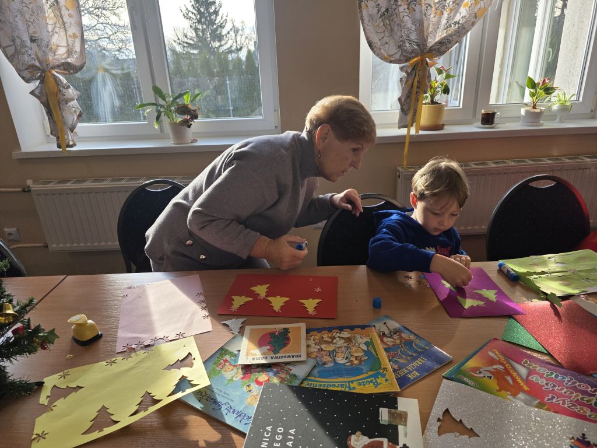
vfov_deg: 58.9
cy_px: 224
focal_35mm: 23
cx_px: 298
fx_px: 397
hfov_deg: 73.9
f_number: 1.7
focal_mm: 6.3
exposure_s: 1/359
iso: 50
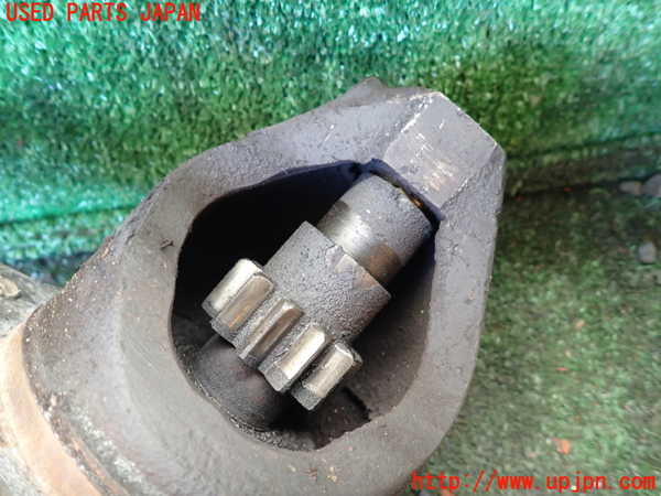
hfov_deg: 69.4
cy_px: 248
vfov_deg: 54.9
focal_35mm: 25
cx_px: 330
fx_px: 477
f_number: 2
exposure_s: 1/30
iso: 500
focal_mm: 4.5
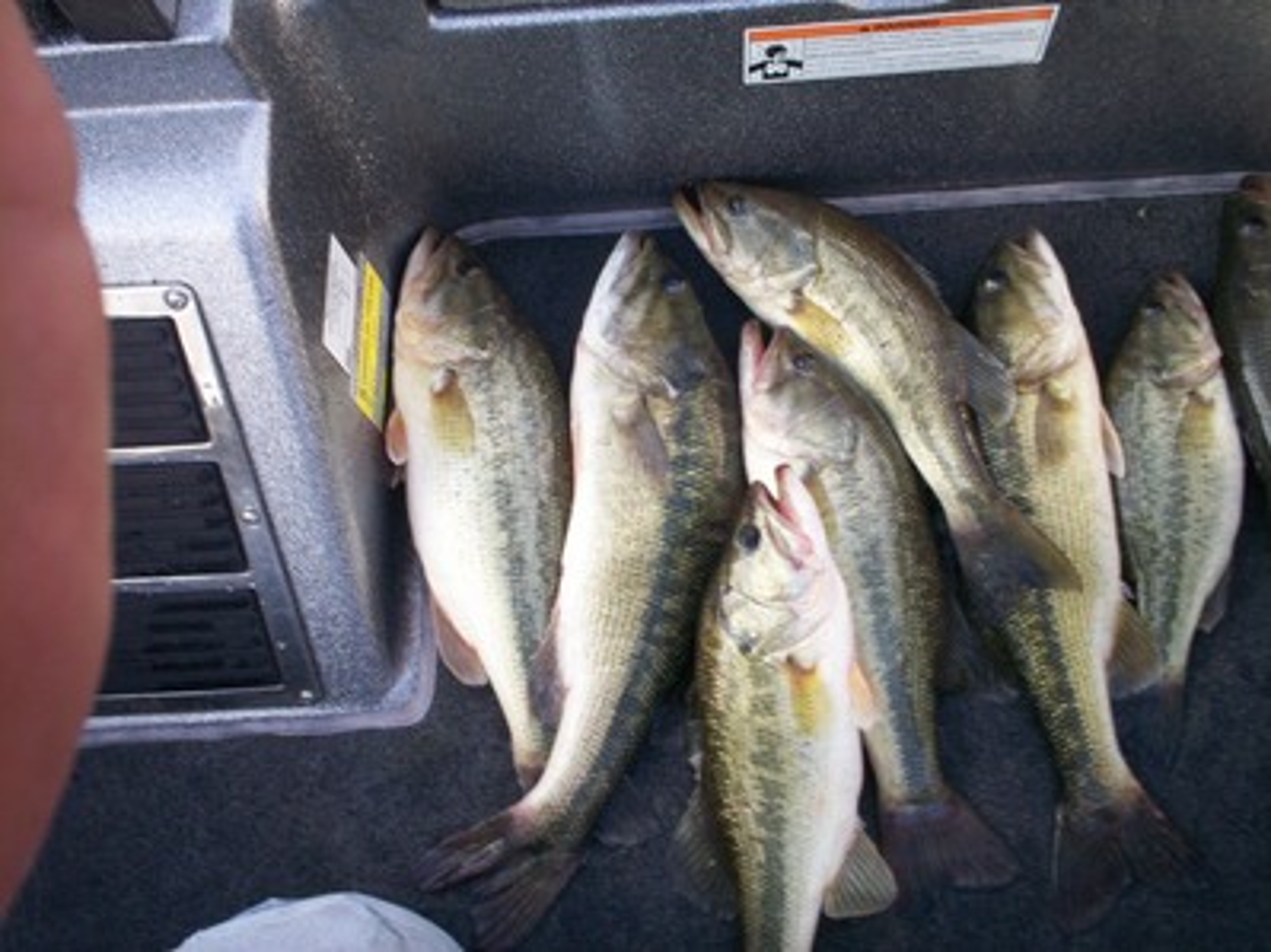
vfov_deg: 39.6
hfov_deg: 51.4
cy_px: 476
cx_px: 636
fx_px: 1321
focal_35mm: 36
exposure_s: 1/83.9
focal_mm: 6
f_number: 4.5
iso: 100
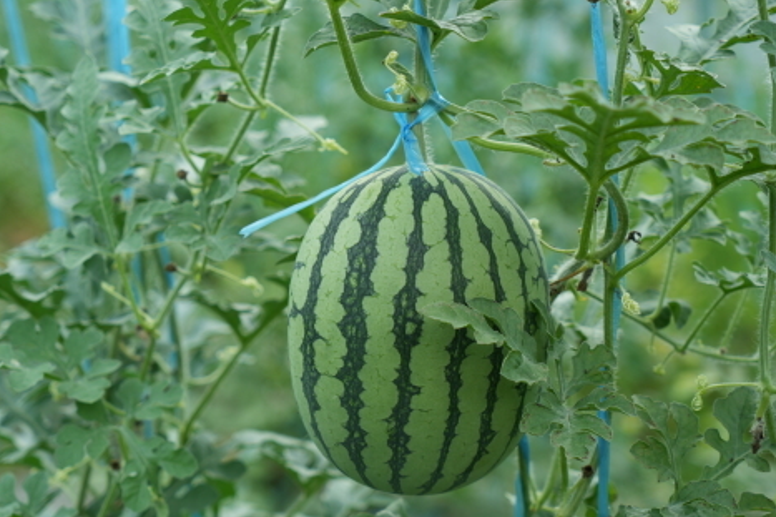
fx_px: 1939
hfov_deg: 22.6
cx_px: 331
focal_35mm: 90
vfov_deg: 15.2
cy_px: 309
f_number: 5
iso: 100
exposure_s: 1/125
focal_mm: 70
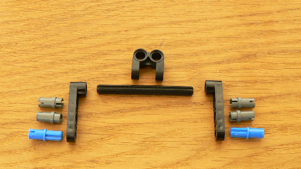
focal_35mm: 56
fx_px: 447
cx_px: 143
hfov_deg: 37.2
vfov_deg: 21.4
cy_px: 105
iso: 100
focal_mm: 6
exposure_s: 2
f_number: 5
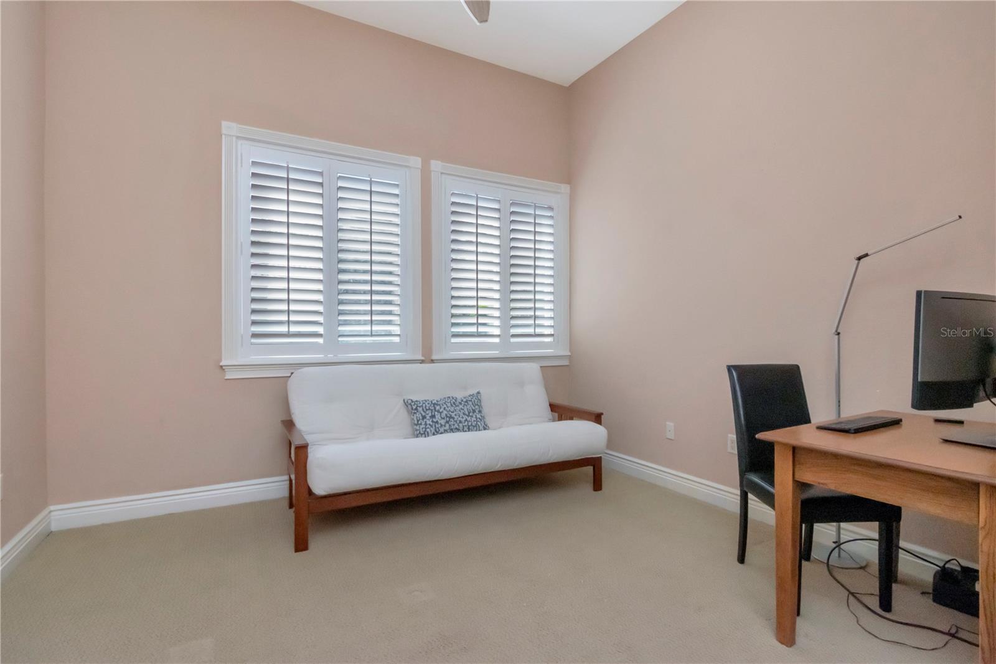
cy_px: 332
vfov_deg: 72.0
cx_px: 498
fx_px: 456
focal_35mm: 16
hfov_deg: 95.0
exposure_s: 1/200
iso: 1250
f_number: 16
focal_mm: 11
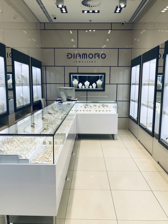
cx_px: 84
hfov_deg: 49.7
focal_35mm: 28
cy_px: 112
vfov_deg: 63.4
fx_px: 181
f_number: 1.8
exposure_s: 1/386
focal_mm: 3.99
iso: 20
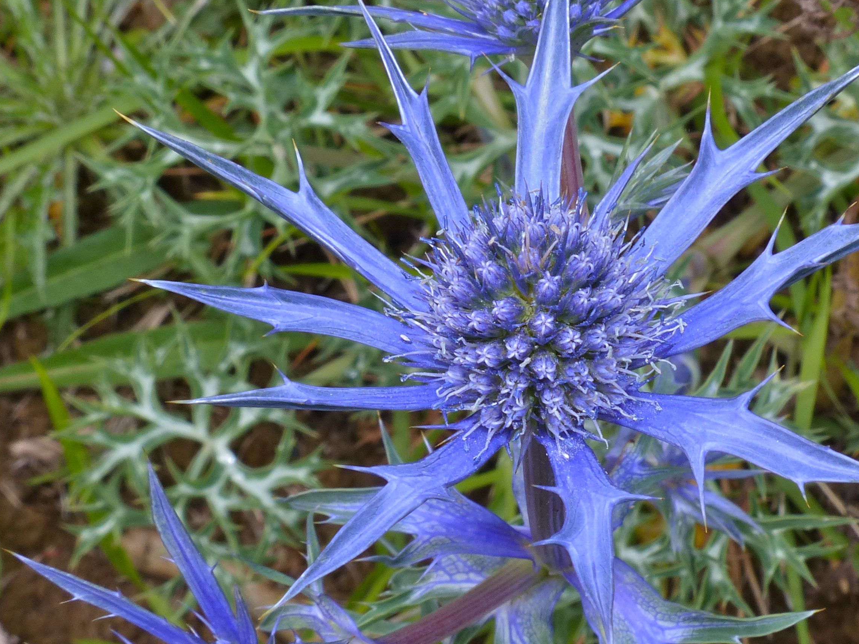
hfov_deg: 22.2
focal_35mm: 88
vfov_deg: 16.8
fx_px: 2184
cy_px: 322
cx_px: 534
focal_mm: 9.1
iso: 100
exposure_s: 1/60
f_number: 6.3
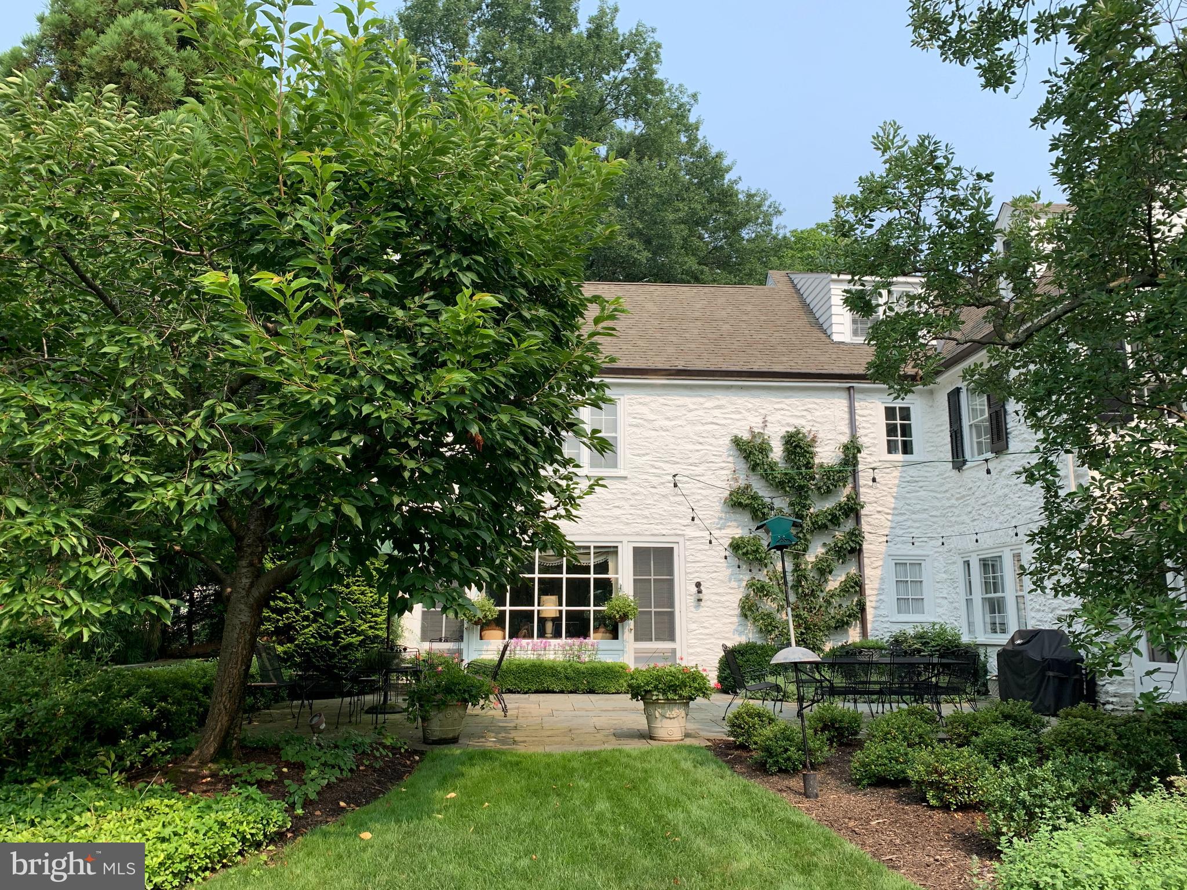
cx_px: 594
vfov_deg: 53.1
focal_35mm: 26
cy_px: 445
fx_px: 892
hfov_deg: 67.3
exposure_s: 1/1205
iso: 25
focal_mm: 4.25
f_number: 1.8
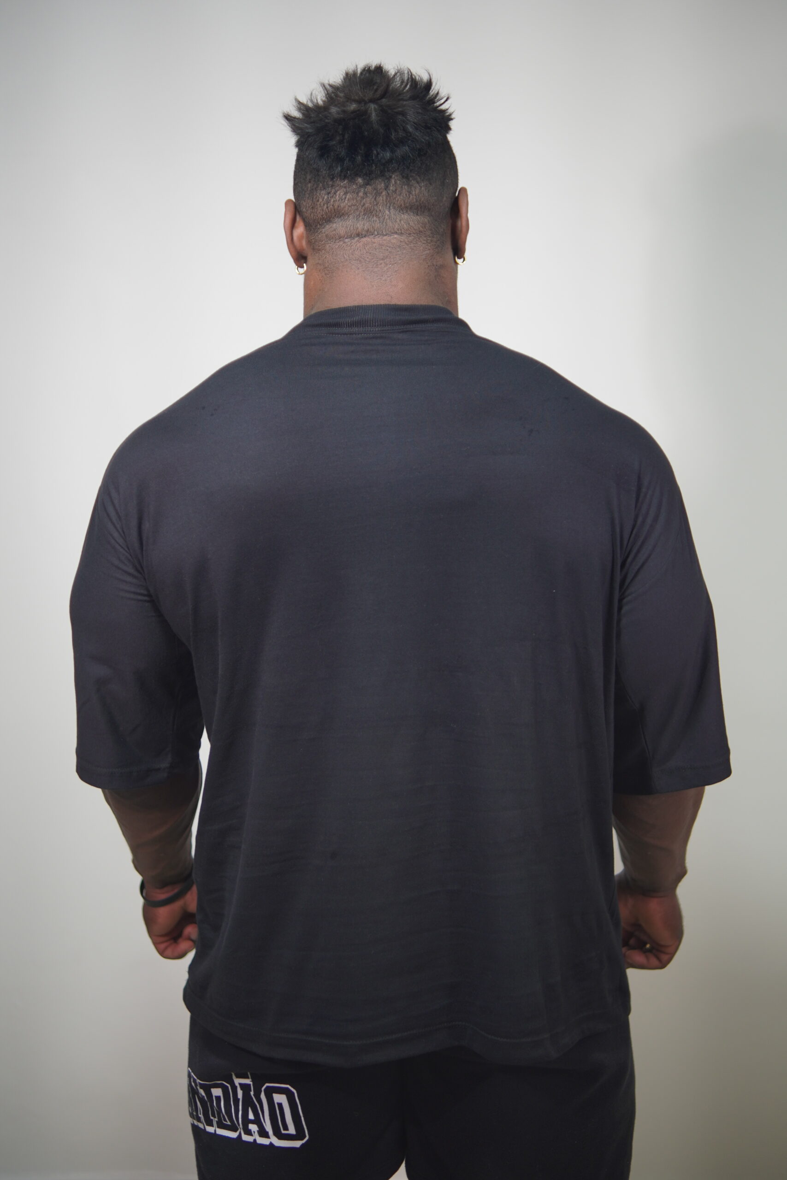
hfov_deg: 27.3
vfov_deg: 40.0
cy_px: 590
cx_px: 394
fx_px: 1623
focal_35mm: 50
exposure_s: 1/160
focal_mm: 33
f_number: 1.6
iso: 100
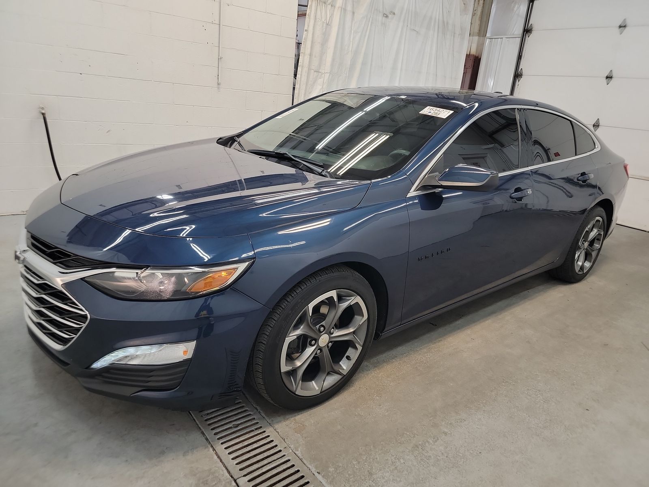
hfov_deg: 71.6
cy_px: 244
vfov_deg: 56.8
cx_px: 324
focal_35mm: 24
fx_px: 450
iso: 192
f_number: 1.8
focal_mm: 6.7
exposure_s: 1/59
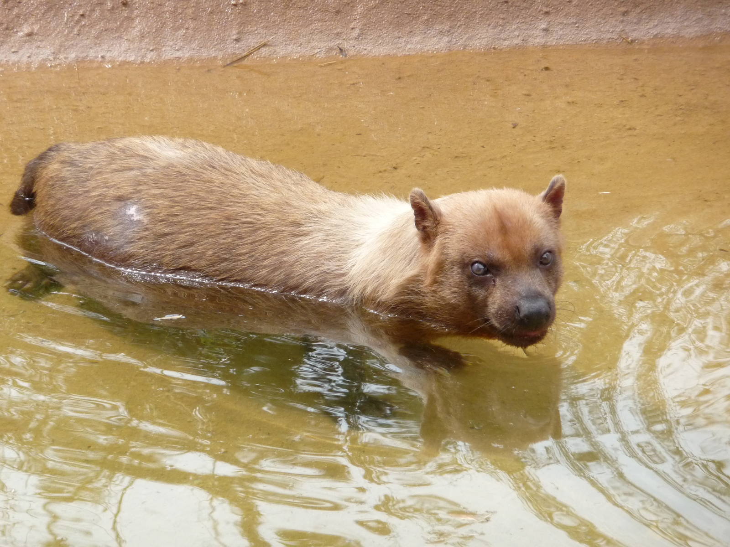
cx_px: 365
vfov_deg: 5.6
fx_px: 5567
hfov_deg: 7.5
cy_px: 274
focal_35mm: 264
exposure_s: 1/500
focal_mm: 45.4
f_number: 4.9
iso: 320
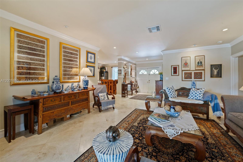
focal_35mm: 14
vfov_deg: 81.1
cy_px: 81
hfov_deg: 104.3
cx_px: 122
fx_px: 94
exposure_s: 1
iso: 200
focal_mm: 14
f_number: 8
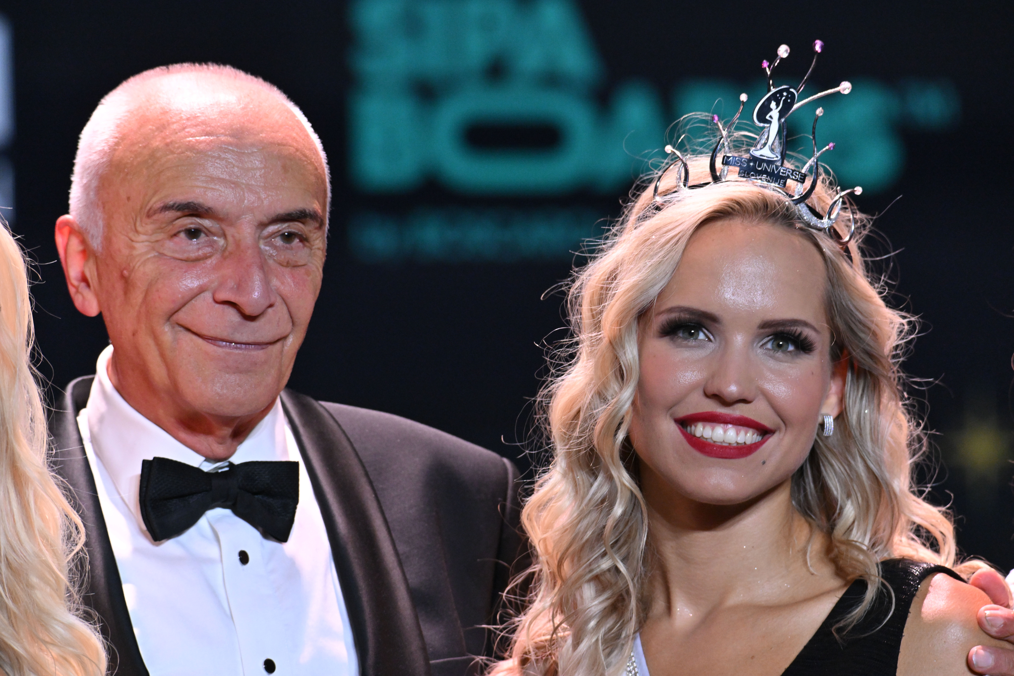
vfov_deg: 4.3
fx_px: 9013
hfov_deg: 6.4
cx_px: 507
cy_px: 338
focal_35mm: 320
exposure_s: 1/160
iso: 3200
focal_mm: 320
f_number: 6.3
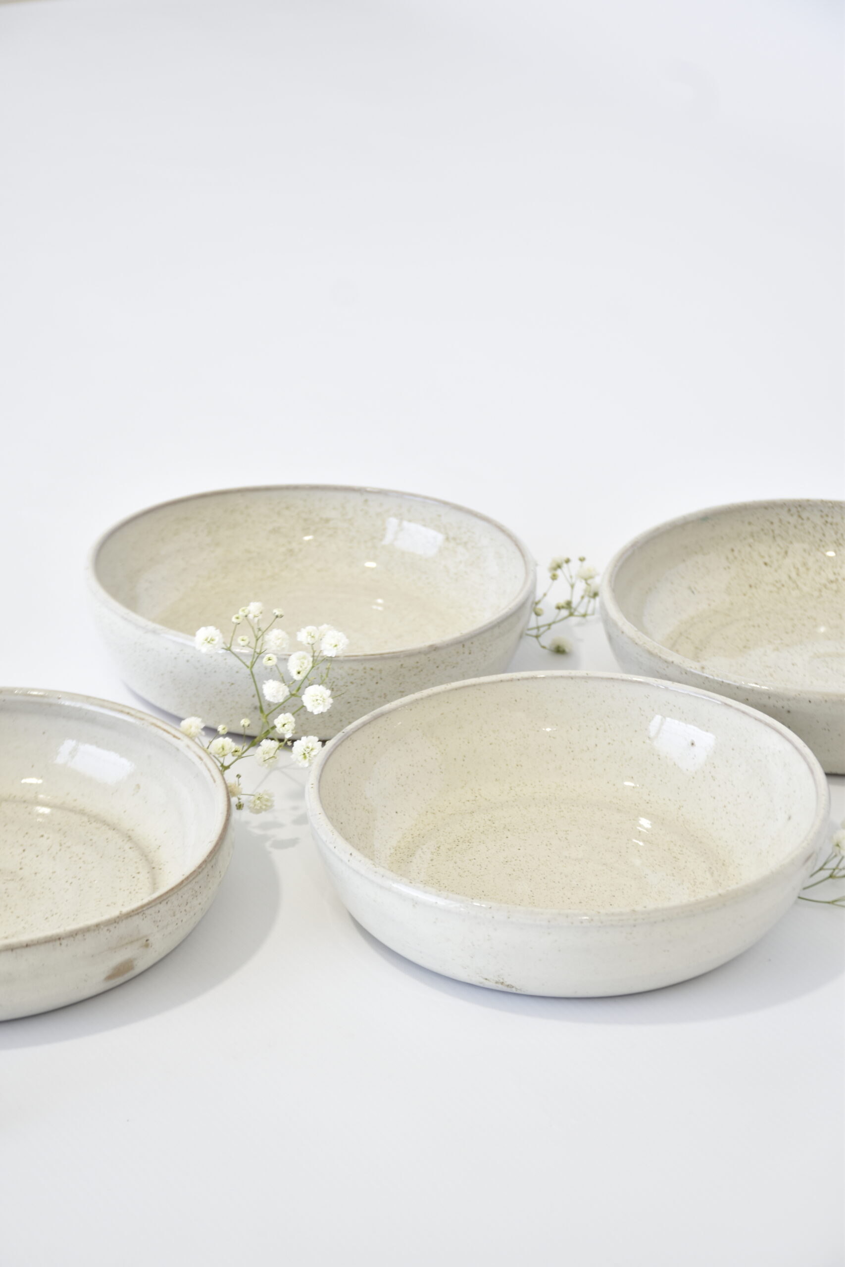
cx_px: 422
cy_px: 634
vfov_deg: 21.9
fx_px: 3274
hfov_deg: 14.7
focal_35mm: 93
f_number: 6.3
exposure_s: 1/6
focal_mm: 62
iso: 250
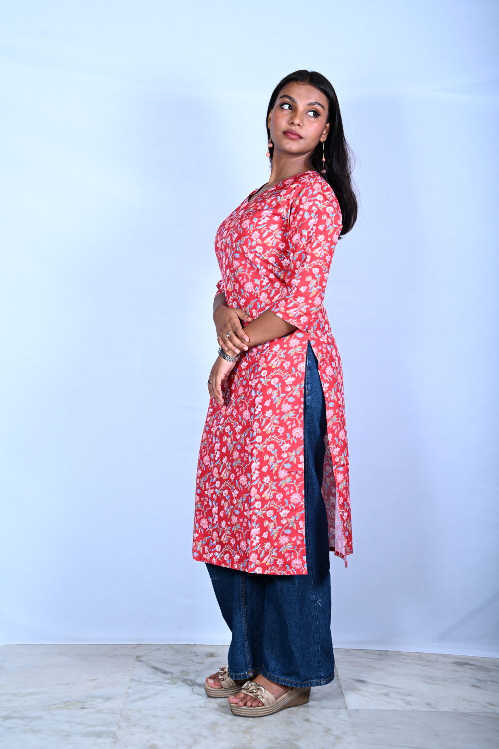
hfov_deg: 21.9
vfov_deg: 32.4
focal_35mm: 62
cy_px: 374
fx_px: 1289
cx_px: 250
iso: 100
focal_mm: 62
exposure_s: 1/200
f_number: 7.1
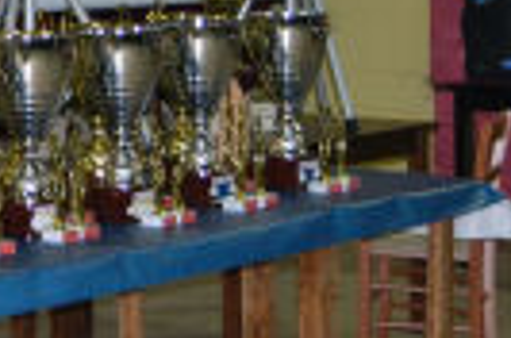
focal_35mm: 153
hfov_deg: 12.7
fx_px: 2170
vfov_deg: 8.7
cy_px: -129
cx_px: -257
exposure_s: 1/60
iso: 1250
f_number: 3.8
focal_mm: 23
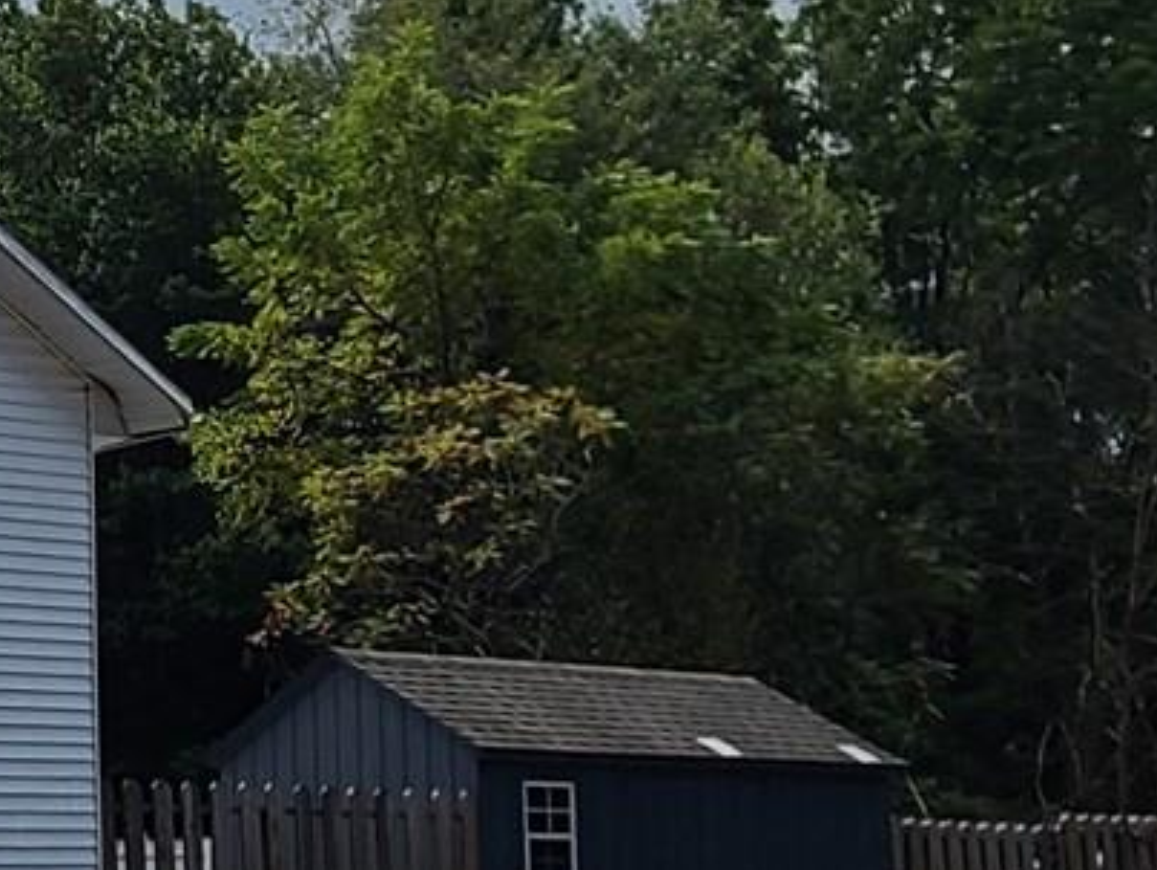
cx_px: -451
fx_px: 2208
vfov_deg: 22.2
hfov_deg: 24.5
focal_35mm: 66
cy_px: 589
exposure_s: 1/2365
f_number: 2.2
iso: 50
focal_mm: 2.2
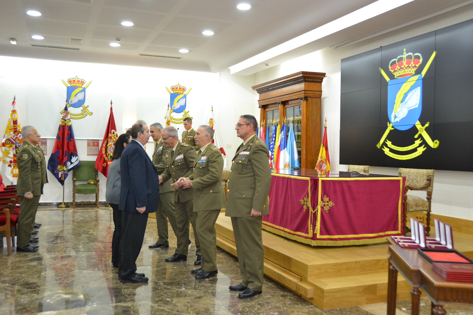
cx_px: 239
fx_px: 447
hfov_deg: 55.8
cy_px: 154
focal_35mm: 34
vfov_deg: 38.9
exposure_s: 1/60
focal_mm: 22
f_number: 3.8
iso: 1100
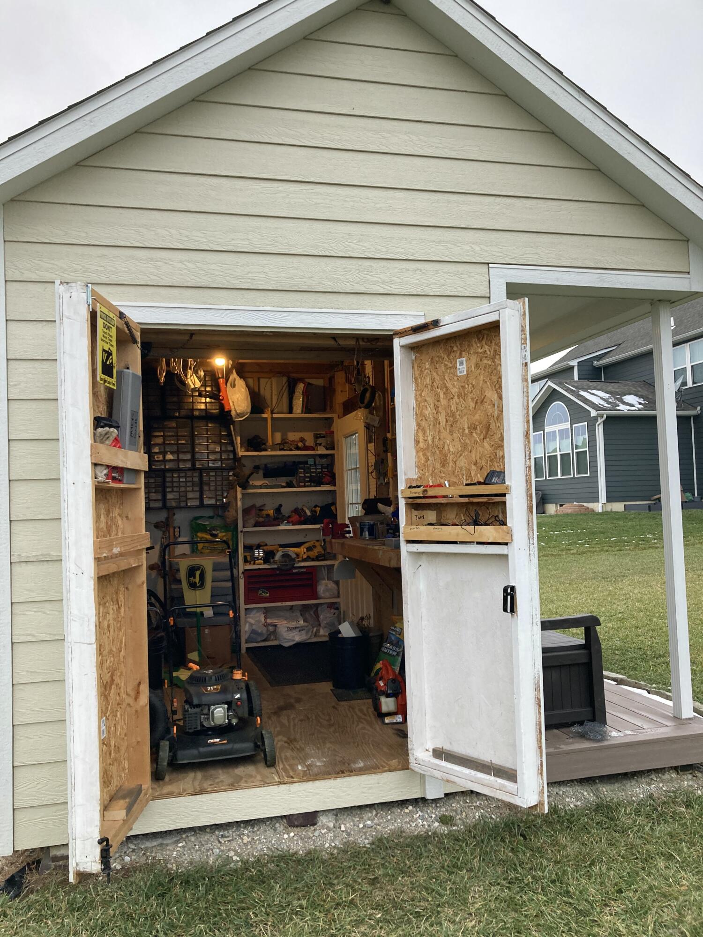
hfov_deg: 49.7
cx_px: 352
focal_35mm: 28
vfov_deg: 63.4
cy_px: 468
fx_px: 758
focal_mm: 3.99
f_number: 1.8
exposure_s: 1/120
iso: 64
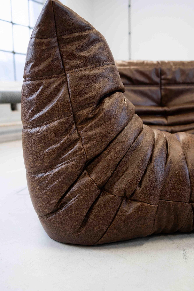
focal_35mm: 35
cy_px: 146
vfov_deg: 54.4
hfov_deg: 37.8
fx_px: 283
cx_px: 97
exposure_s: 1/100
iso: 500
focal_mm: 35
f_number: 3.2
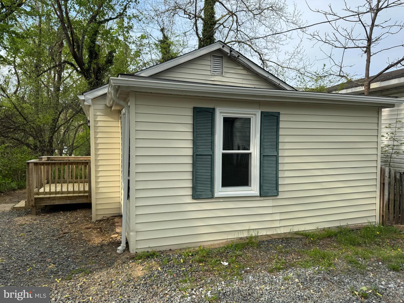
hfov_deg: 71.6
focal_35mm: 24
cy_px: 152
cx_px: 202
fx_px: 280
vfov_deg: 56.8
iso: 80
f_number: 1.78
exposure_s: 1/1767
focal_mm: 6.76
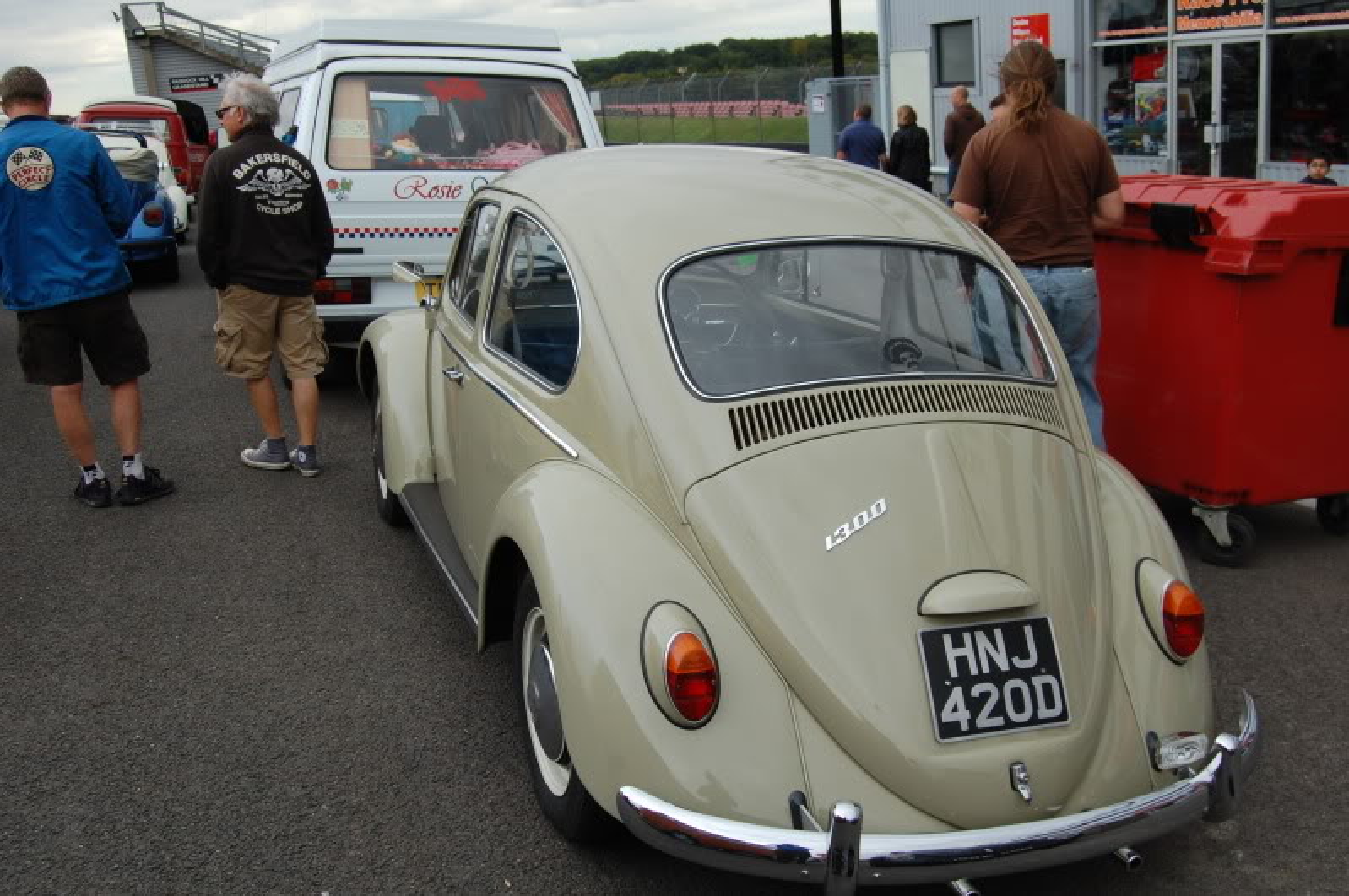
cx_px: 674
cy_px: 448
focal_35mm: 34
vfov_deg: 38.3
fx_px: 1291
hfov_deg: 55.2
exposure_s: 1/160
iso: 200
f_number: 6.3
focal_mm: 23
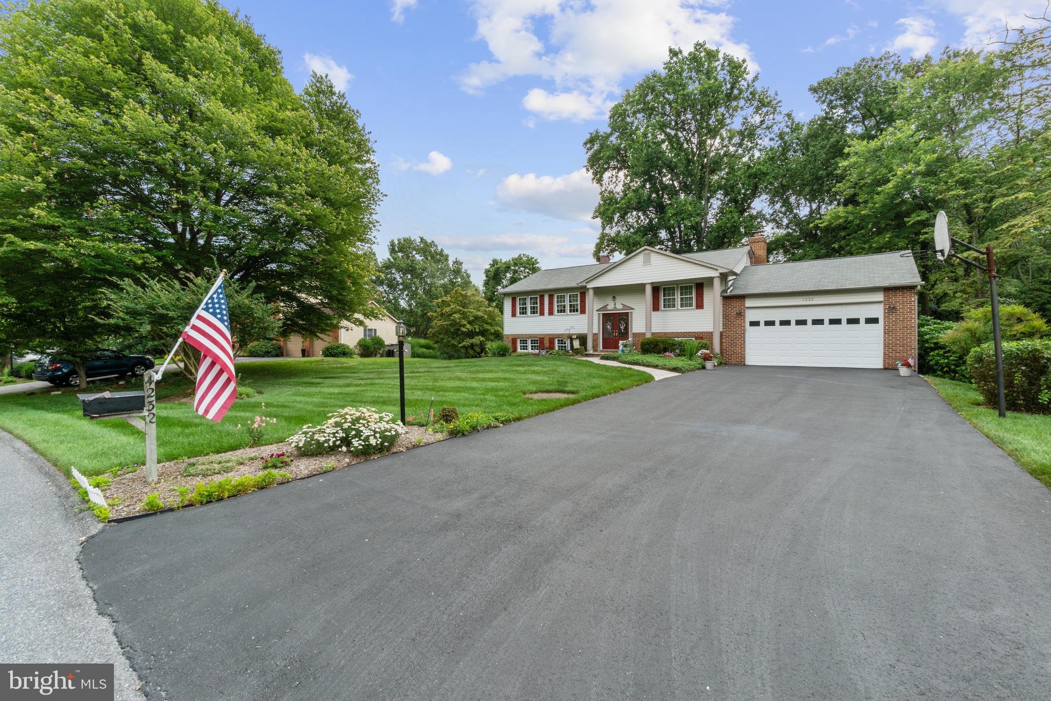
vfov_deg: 77.3
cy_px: 350
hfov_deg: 100.4
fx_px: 438
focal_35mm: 15
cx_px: 526
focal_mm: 10
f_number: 13
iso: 320
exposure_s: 1/125
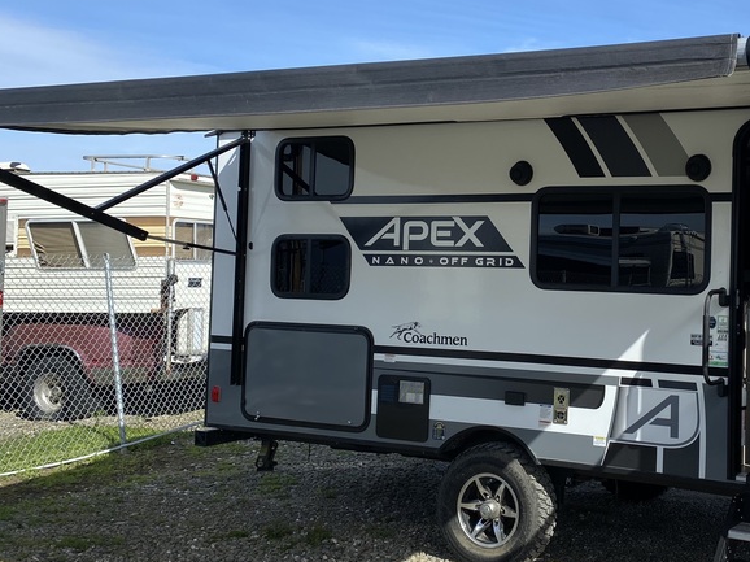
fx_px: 975
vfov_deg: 32.1
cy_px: 228
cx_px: 612
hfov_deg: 40.2
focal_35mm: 45
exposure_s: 1/2890
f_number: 1.8
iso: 32
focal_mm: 4.25
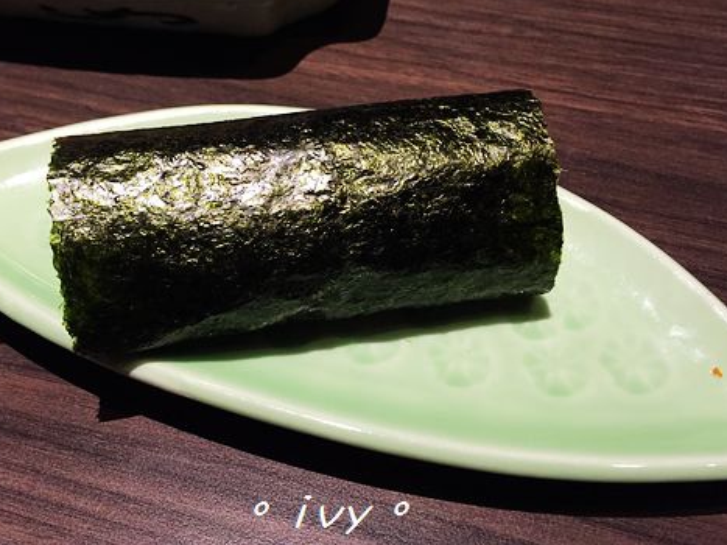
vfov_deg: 39.4
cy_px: 213
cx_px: 327
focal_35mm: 36
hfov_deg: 51.3
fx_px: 756
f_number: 2.2
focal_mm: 4.15
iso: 125
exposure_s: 1/30
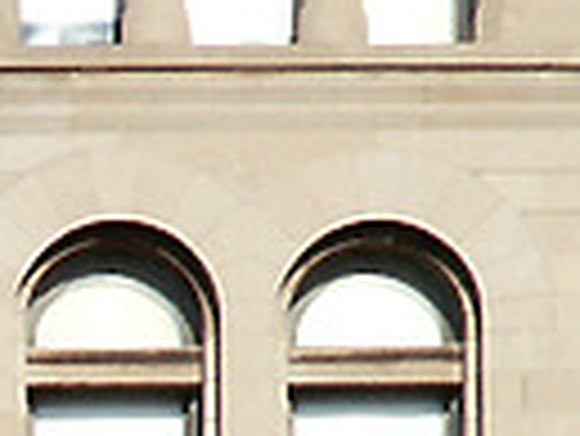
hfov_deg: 2.2
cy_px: 1023
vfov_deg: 1.6
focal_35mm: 902
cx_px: -764
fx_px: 15127
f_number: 8
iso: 64
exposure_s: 1/350
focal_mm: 26.38
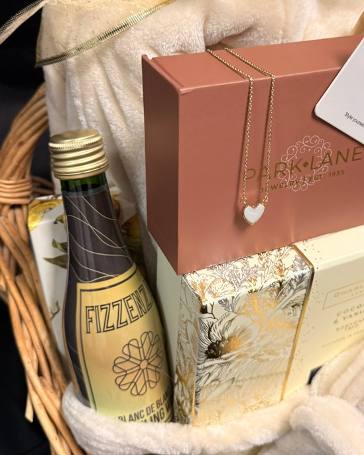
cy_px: 189
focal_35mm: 41
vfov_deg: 44.6
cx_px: 240
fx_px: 552
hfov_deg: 36.2
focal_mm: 6.76
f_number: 1.78
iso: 200
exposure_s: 1/60
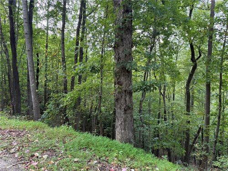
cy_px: 86
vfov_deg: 56.8
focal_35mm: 24
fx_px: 158
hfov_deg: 71.6
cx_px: 114
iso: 125
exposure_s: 1/142
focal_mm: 6.76
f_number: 1.78
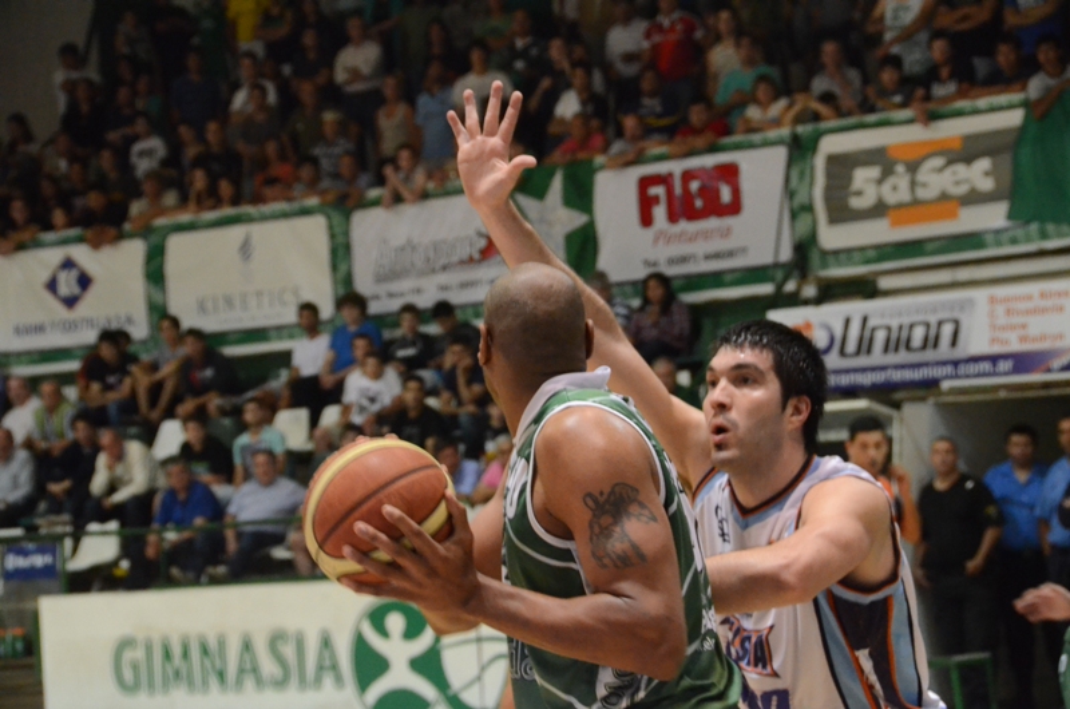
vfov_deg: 12.1
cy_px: 354
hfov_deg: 18.2
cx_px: 535
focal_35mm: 112
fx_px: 3337
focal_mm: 75
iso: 5000
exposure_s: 1/200
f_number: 6.3
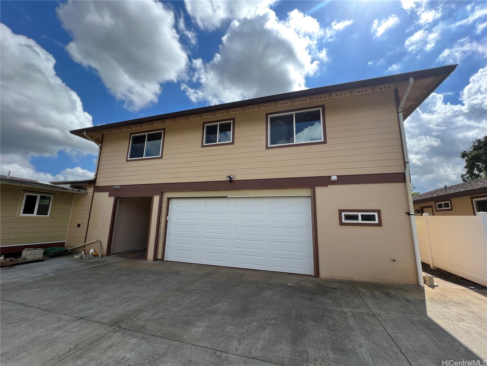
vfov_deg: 89.9
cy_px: 183
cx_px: 244
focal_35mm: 13
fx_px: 183
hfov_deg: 106.2
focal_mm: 1.57
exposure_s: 1/1309
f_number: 1.8
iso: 32
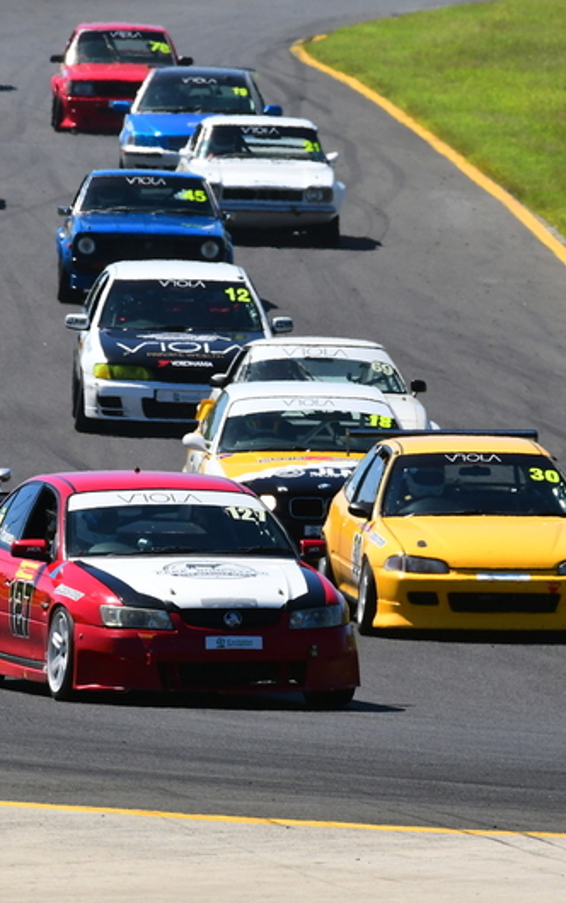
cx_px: 315
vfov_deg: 2.3
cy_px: 452
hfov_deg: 1.5
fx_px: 22152
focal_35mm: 899
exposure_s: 1/640
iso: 500
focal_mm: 390
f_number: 13
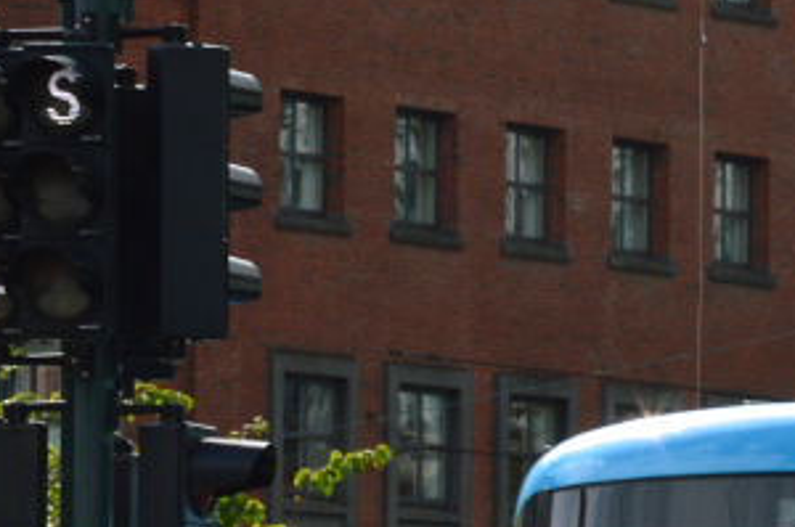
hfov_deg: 4.2
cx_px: 1561
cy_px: 495
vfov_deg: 2.8
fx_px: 10763
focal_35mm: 488
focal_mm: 75
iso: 200
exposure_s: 1/200
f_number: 13
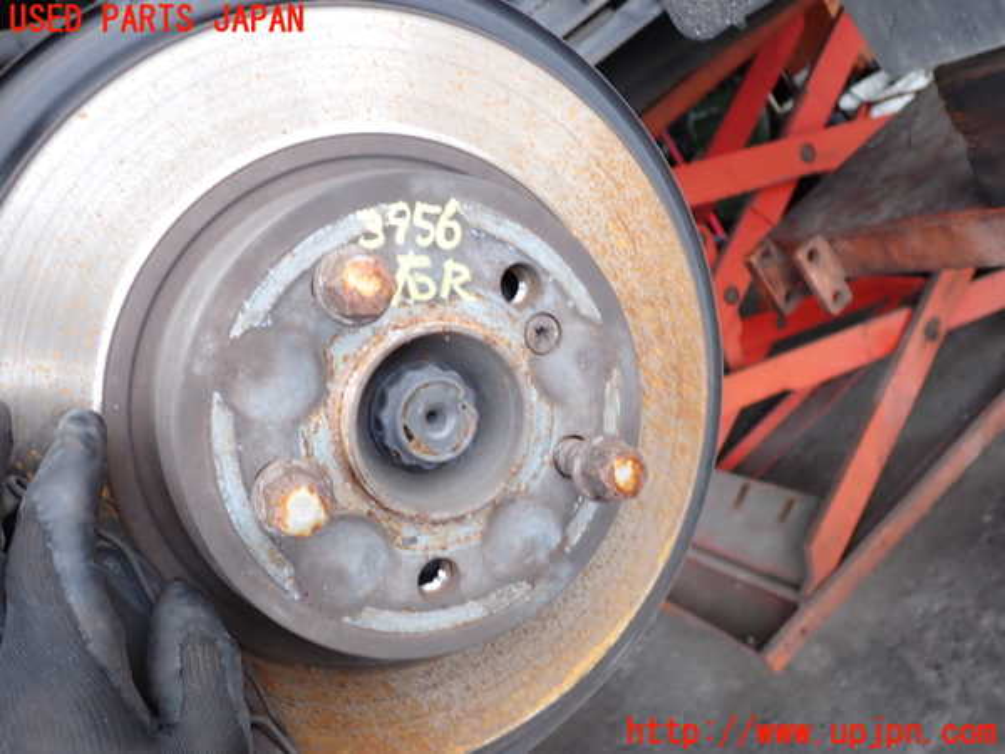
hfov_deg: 60.0
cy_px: 377
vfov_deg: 46.8
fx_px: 871
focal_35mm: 30
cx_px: 502
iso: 100
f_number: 2.3
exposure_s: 1/60
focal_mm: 5.4
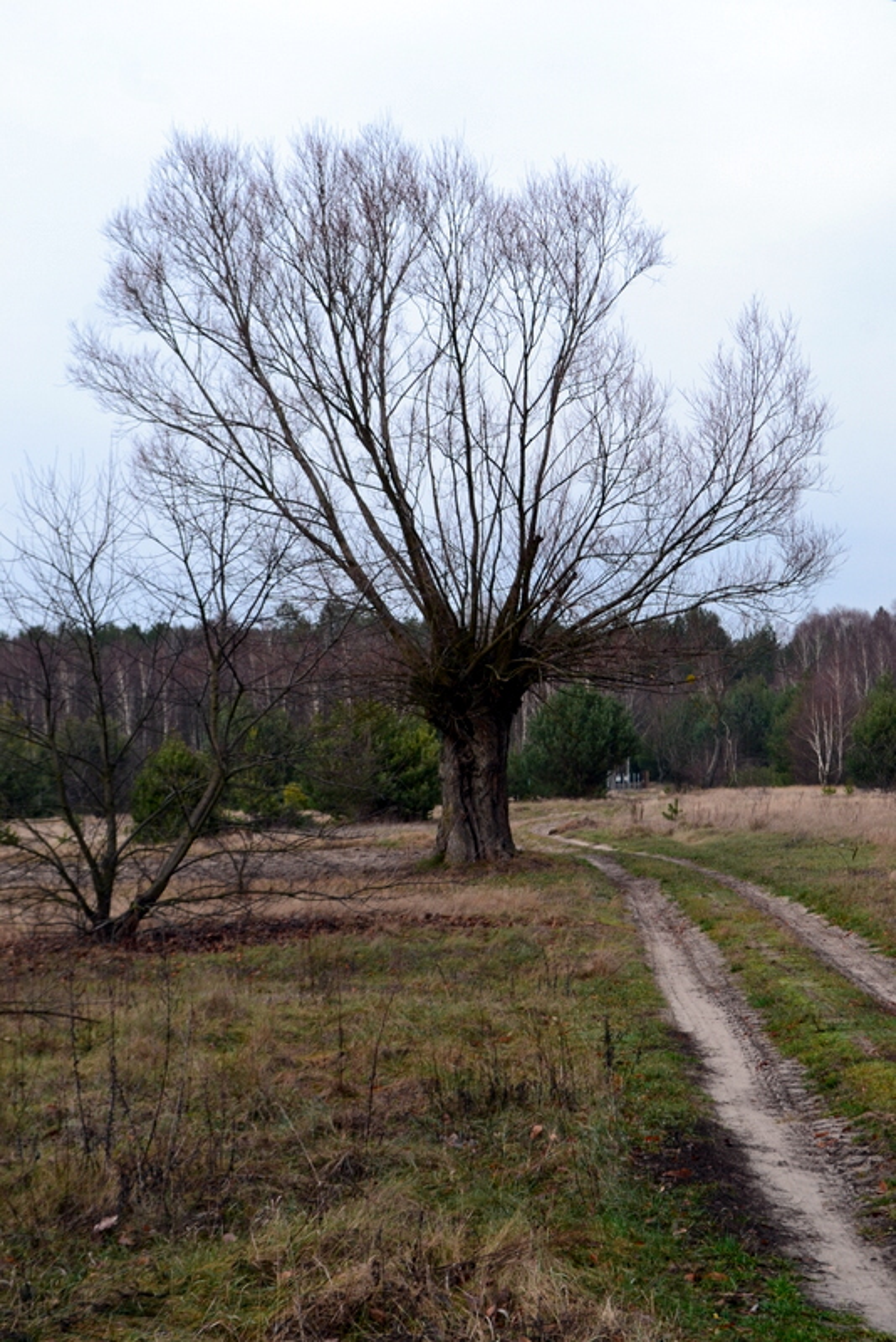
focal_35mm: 68
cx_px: 448
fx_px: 2518
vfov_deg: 29.9
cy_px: 671
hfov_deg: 20.2
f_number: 8
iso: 500
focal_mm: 45
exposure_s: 1/60
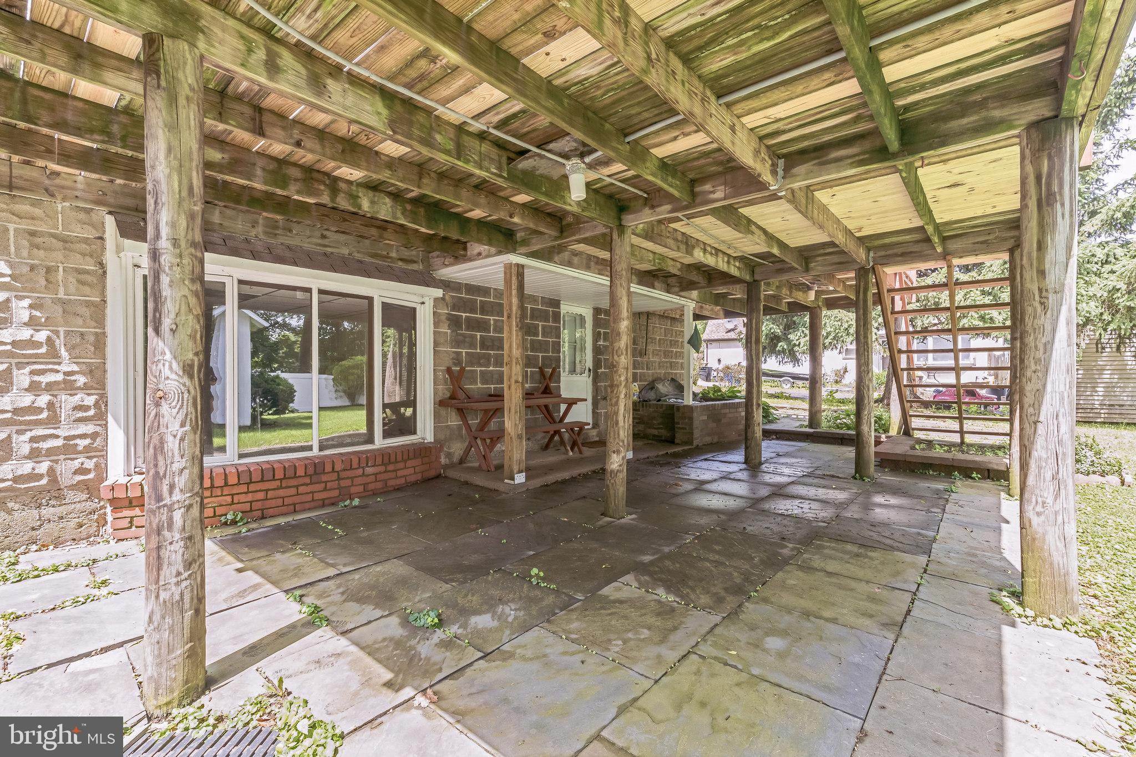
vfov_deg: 72.0
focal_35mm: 16
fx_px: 521
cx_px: 568
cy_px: 378
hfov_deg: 95.0
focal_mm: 16.5
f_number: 11
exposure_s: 1/80
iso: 640
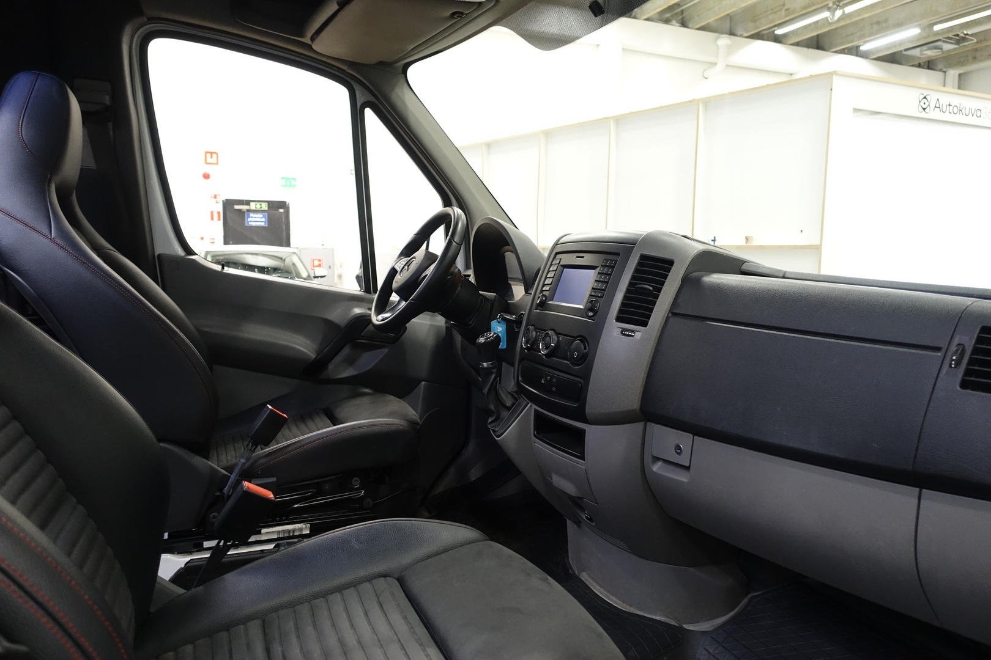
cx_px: 496
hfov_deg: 73.7
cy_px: 330
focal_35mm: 24
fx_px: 661
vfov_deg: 53.1
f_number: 2.5
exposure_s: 1/30
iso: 1000
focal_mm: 8.8
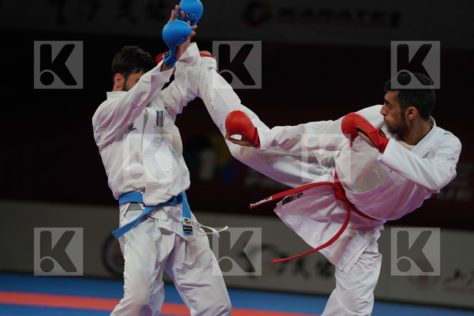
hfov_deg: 12.0
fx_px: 2251
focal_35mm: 171
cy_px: 158
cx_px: 237
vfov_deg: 8.0
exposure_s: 1/1000
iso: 1000
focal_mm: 171
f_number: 2.8
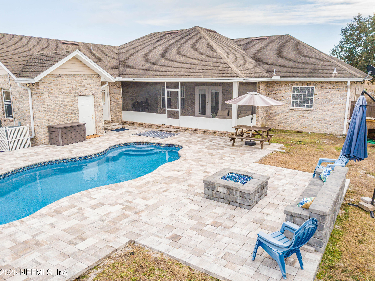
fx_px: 292
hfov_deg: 65.3
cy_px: 140
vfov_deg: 51.4
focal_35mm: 27
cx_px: 188
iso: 100
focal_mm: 4.73
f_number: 2.2
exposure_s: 1/450
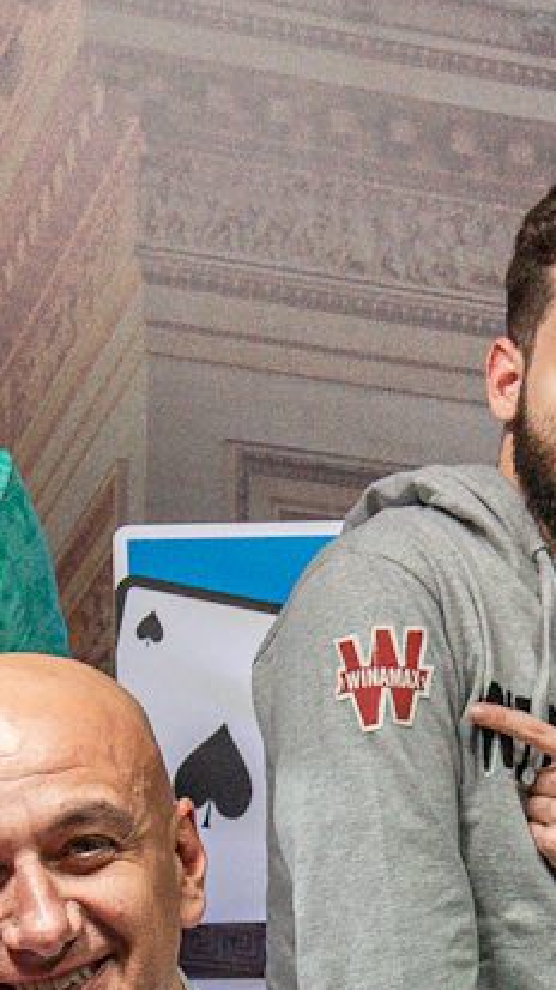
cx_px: 767
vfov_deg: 15.8
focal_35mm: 130
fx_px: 3411
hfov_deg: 9.1
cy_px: 1233
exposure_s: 1/60
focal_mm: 25
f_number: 5.6
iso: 1600
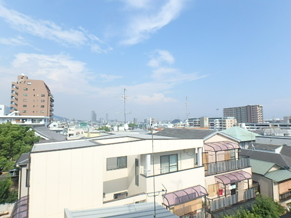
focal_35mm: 21
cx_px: 146
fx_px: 177
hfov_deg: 79.0
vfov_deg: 63.4
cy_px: 109
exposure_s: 1/400
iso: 125
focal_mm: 3.7
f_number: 6
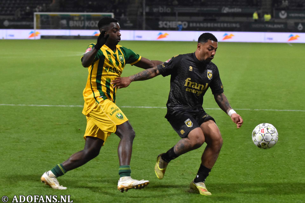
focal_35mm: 105
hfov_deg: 19.5
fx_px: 890
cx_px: 152
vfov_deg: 13.0
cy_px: 102
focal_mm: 70
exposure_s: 1/640
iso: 4000
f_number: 2.8
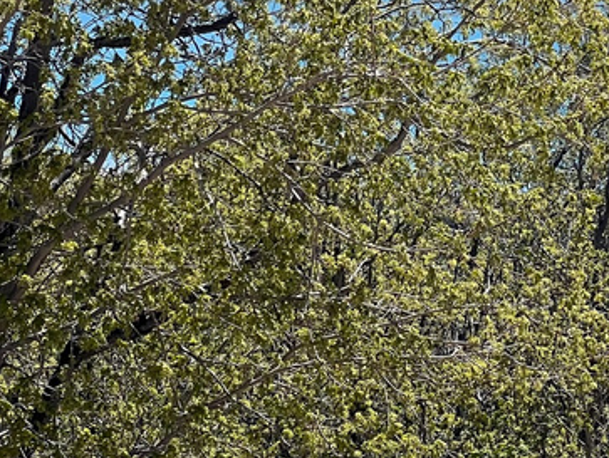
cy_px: -126
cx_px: 799
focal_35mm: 217
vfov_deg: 6.8
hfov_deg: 9.0
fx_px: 3821
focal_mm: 9
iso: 32
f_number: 2.8
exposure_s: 1/1357
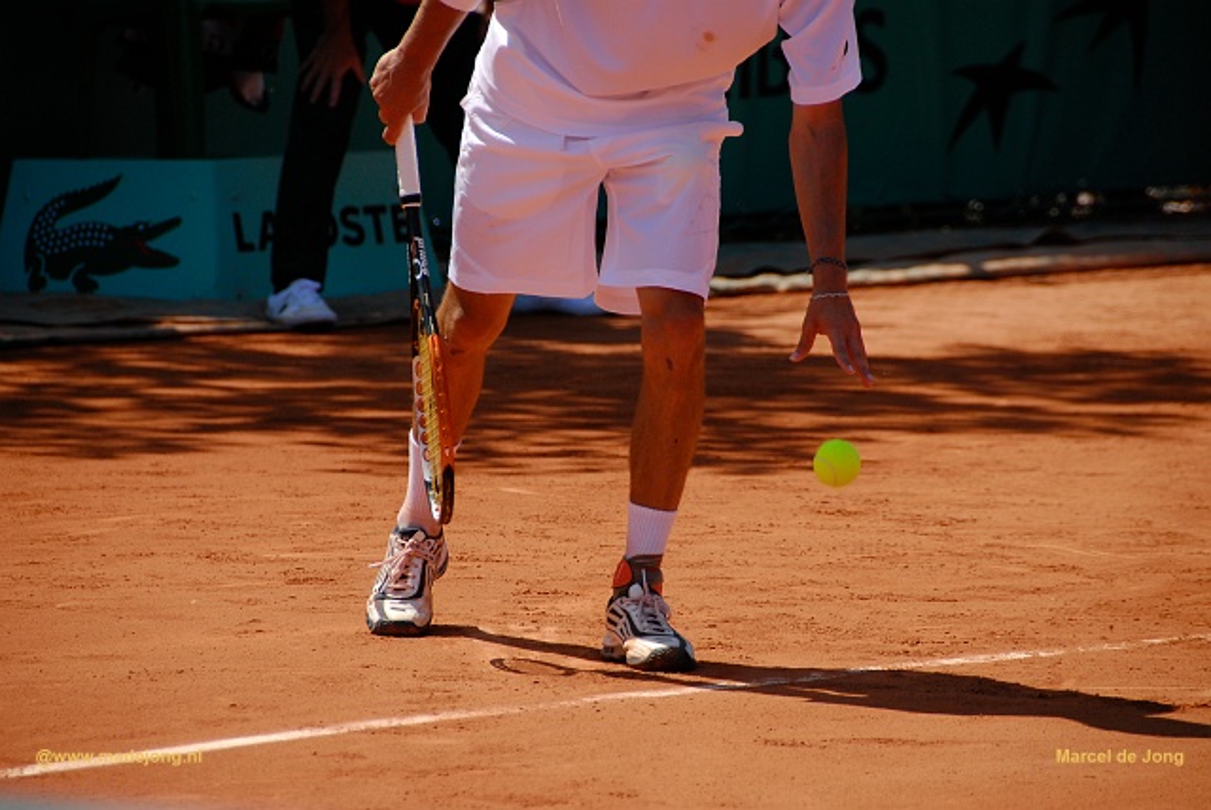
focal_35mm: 300
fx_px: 10101
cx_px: 606
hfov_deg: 6.9
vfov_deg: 4.6
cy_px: 405
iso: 220
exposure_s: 1/800
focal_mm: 200
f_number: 5.6
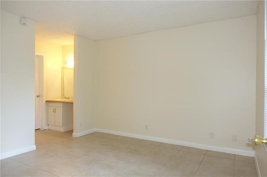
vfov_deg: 53.1
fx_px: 178
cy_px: 88
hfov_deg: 73.8
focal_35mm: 24
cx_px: 134
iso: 125
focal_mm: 8.8
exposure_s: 1/40
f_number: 1.8
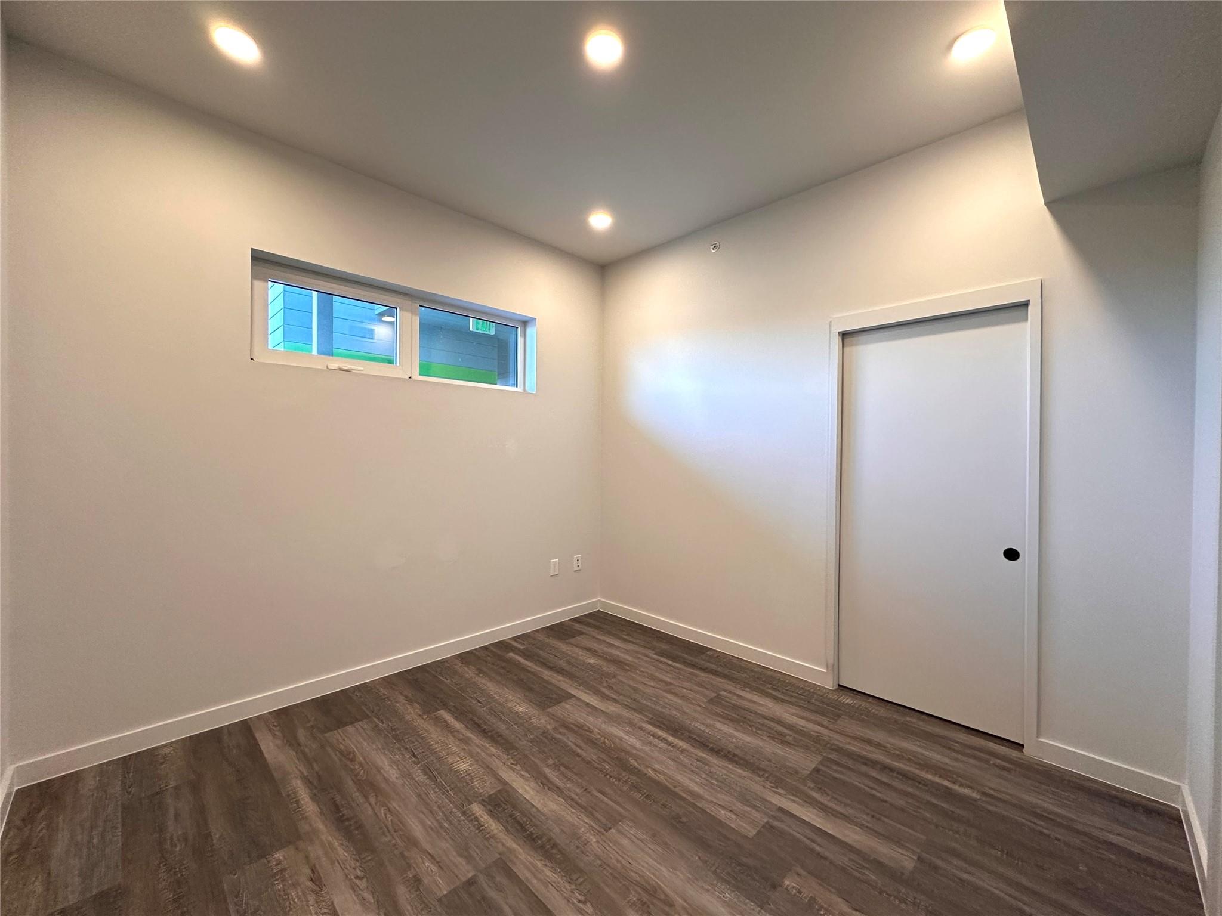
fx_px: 494
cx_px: 611
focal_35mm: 14
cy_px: 458
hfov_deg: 102.1
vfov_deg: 85.7
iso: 200
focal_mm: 2.22
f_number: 2.2
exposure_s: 1/120
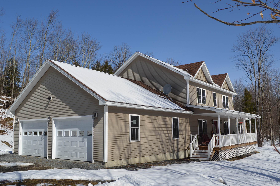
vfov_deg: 42.2
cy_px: 101
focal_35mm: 31
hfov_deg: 60.3
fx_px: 241
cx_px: 142
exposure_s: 1/640
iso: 100
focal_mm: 18
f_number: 8
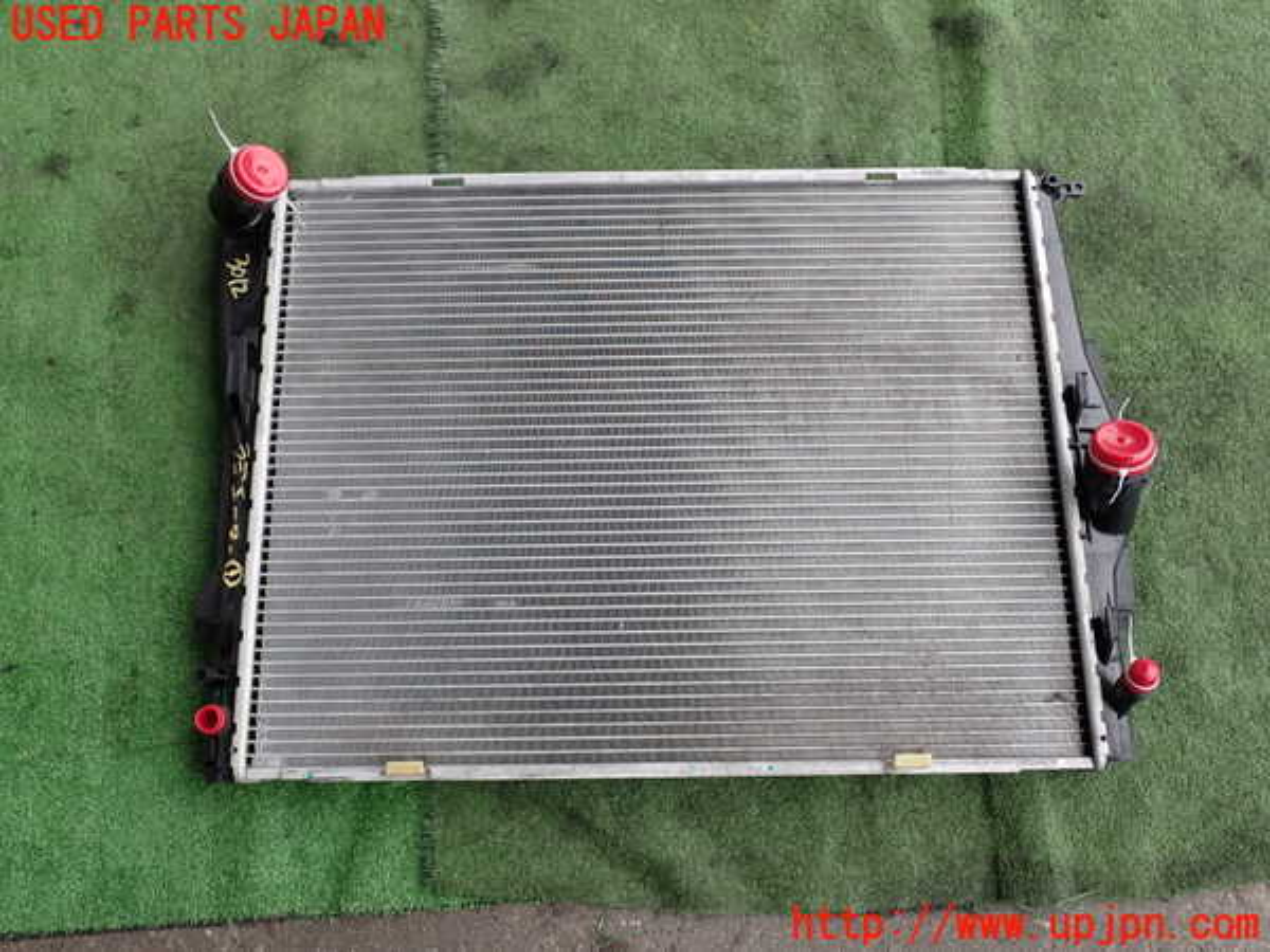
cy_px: 476
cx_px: 635
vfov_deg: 46.8
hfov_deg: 60.0
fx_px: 1101
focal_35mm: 30
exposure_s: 1/200
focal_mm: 5.4
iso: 100
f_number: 3.2
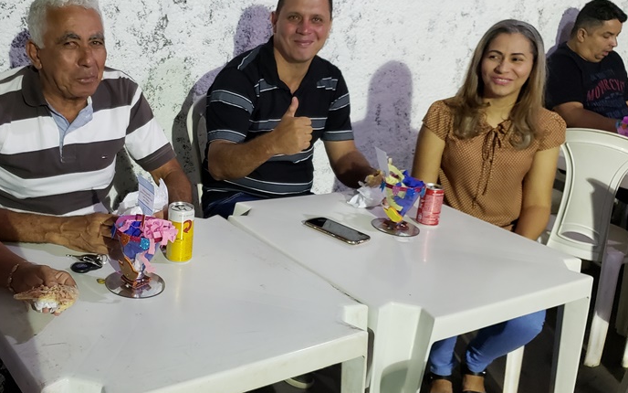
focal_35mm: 41
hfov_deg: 47.1
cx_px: 186
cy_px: 181
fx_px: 702
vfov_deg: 31.2
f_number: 1.5
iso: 250
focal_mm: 4.3
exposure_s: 1/30
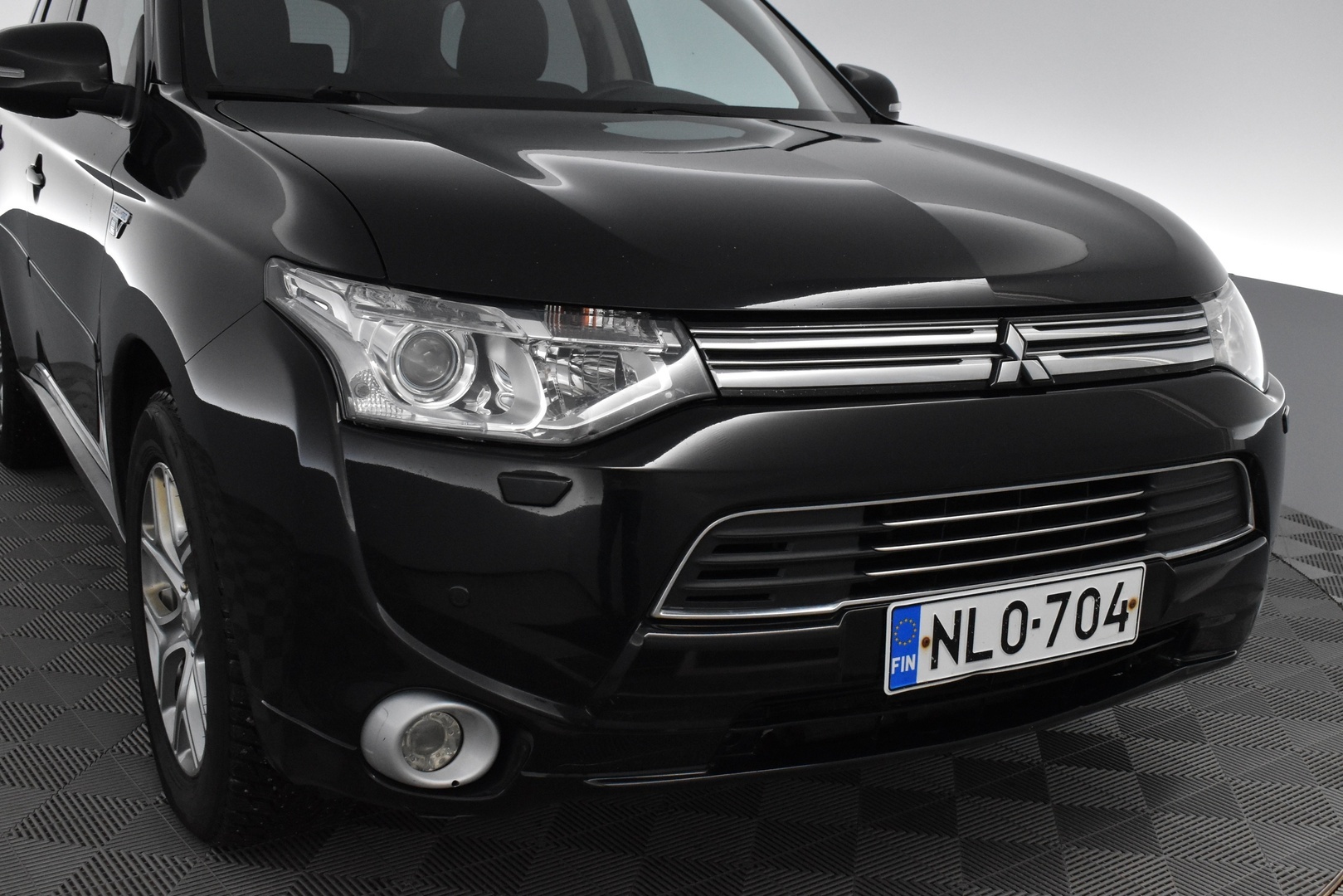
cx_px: 672
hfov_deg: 47.9
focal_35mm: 40
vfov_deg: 33.0
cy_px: 448
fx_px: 1511
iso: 3200
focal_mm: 27
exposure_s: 1/160
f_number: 6.3
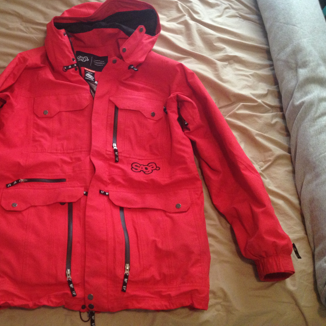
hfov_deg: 36.1
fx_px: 490
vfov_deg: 36.7
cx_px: 89
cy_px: 145
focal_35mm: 46
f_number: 2.4
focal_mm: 4.28
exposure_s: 1/20
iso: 250
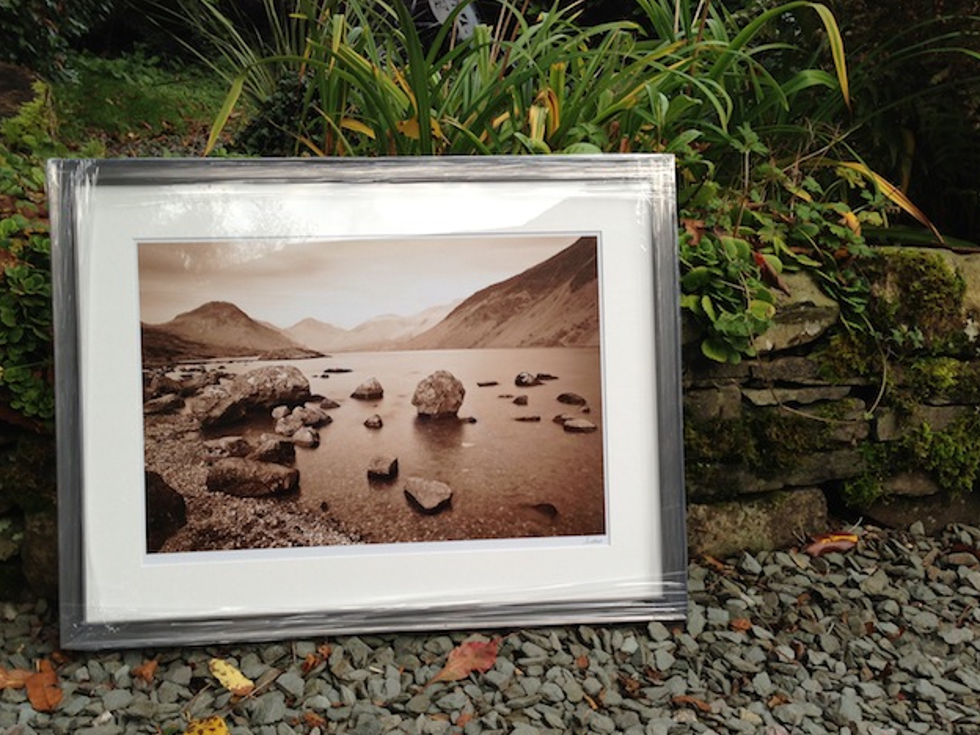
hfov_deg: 50.1
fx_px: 1047
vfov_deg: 38.7
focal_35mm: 37
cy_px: 382
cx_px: 468
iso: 50
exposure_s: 1/178
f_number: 2.4
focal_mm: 4.13
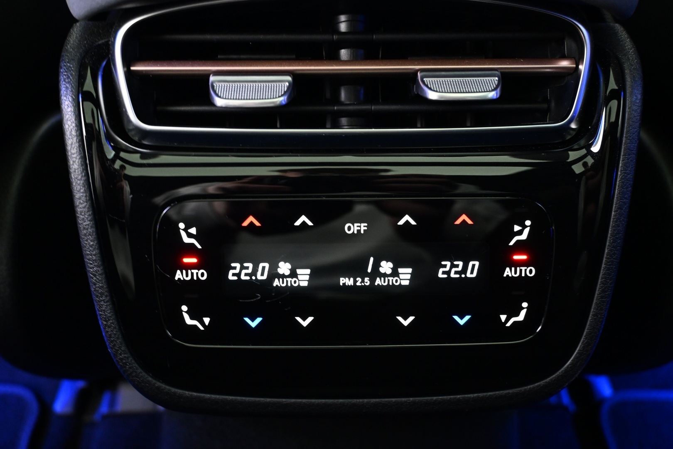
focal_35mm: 32
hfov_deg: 58.3
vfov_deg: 40.8
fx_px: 603
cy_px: 224
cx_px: 336
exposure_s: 1/3
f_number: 4
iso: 1600
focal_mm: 21.5
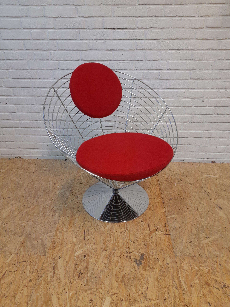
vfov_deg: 69.4
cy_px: 154
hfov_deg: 54.9
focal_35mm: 25
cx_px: 115
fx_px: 221
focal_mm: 4.6
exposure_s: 1/50
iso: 200
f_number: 2
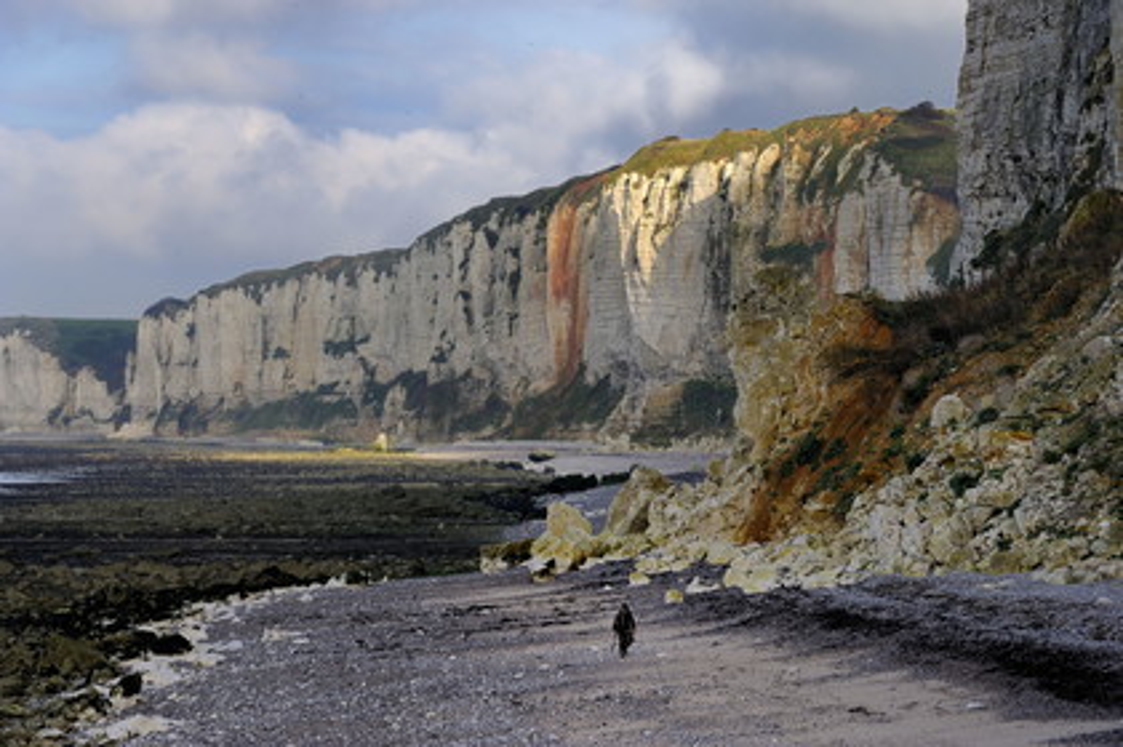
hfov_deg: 13.3
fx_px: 4831
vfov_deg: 8.8
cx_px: 562
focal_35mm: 155
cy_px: 374
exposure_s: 1/125
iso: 200
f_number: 11
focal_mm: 155
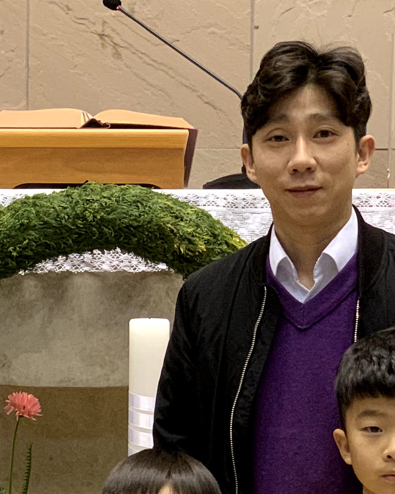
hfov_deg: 9.1
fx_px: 2454
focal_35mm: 168
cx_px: -108
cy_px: 427
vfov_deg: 11.4
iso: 250
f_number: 2.4
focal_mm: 6
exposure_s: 1/60
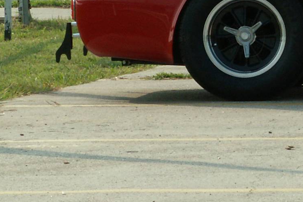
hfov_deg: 5.1
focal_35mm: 397
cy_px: -47
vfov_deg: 3.5
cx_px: 464
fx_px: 3342
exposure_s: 1/160
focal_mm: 19.38
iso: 50
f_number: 8
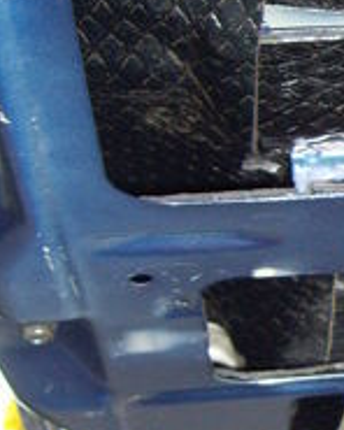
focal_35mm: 128
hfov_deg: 11.4
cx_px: 556
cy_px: 207
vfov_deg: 15.0
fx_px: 1629
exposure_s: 1/40
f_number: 2.7
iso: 200
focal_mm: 6.2
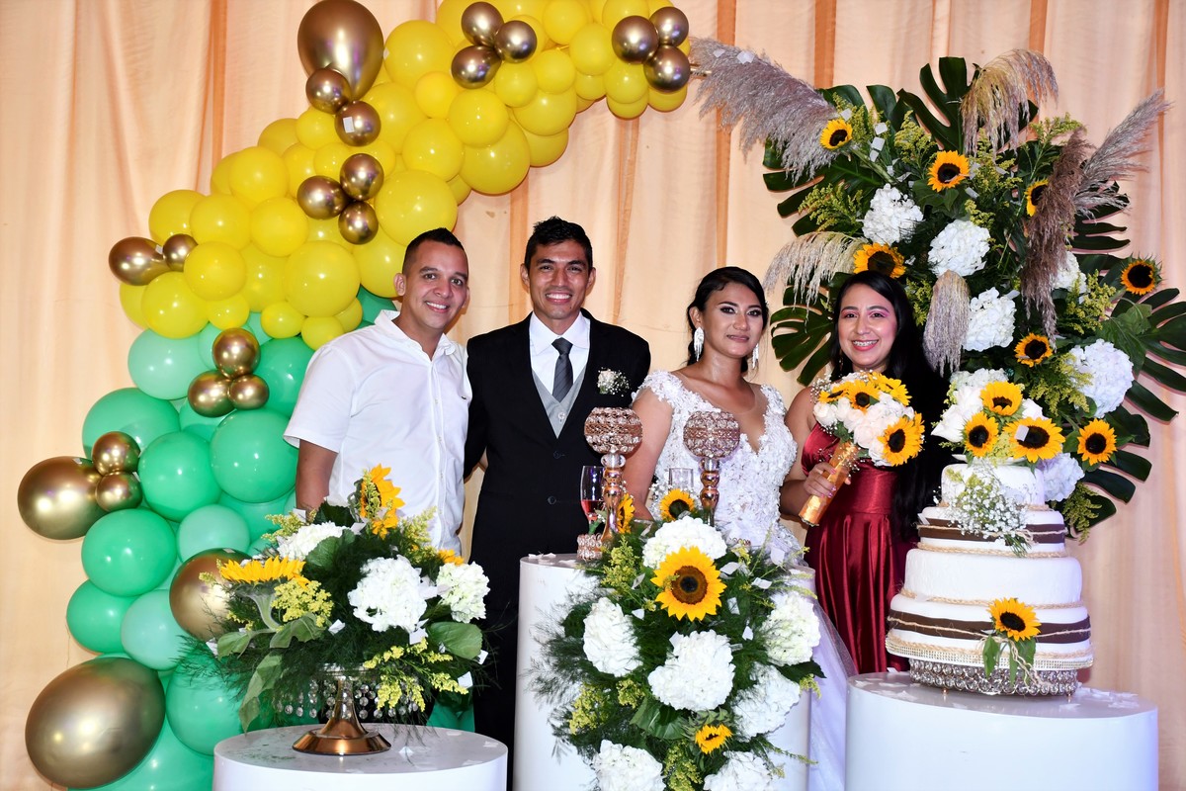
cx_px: 593
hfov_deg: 35.1
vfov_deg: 23.8
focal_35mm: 57
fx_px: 1878
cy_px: 396
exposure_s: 1/60
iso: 800
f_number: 4.2
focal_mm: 38
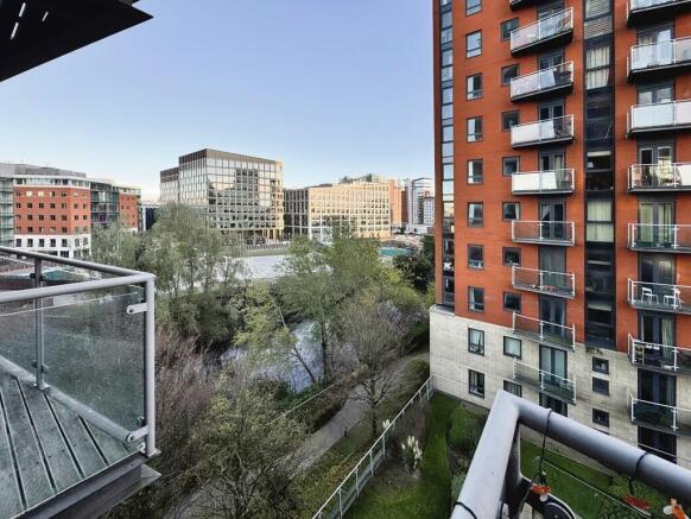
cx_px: 346
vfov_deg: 85.7
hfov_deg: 102.0
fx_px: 280
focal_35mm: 14
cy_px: 260
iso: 40
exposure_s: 1/397
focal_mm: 2.22
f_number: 2.2
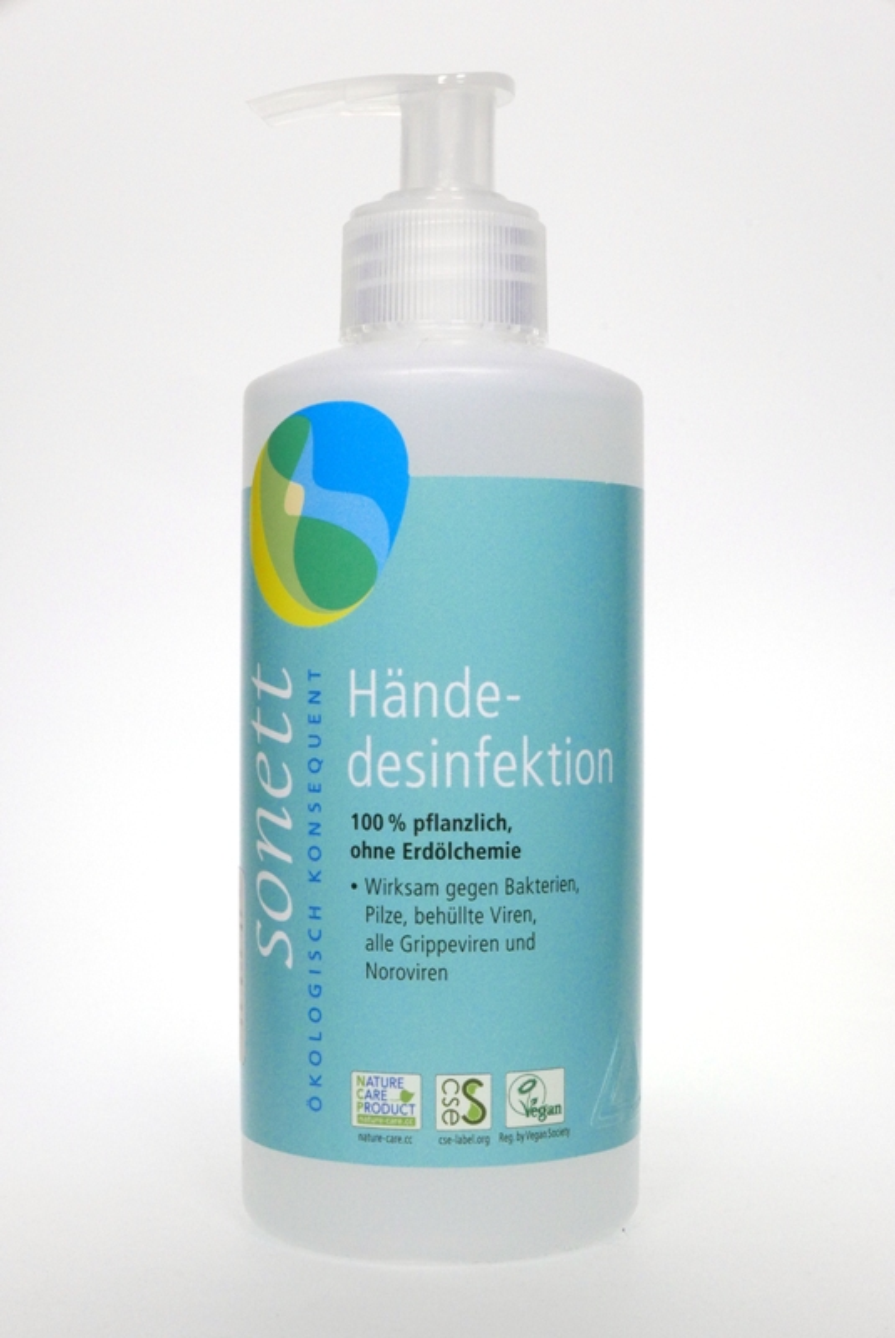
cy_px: 669
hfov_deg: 21.0
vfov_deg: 30.9
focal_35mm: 65
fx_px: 2419
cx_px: 448
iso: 1600
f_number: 16
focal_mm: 29.3
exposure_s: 1/80
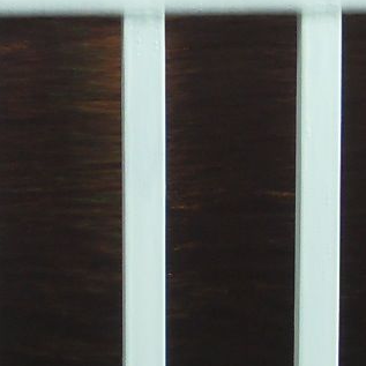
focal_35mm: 223
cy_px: -227
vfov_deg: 7.7
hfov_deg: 7.8
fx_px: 2668
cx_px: -112
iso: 80
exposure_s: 4
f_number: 3.5
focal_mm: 6.6
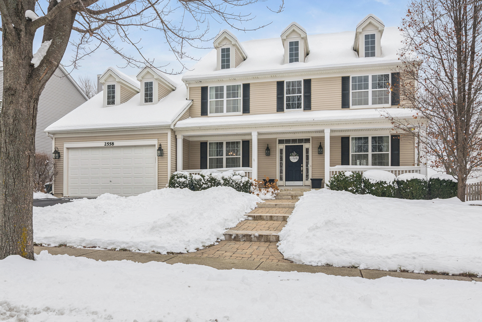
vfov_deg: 51.3
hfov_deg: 71.5
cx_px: 241
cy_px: 161
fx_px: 335
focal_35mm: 25
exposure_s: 1/100
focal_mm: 17
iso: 200
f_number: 8
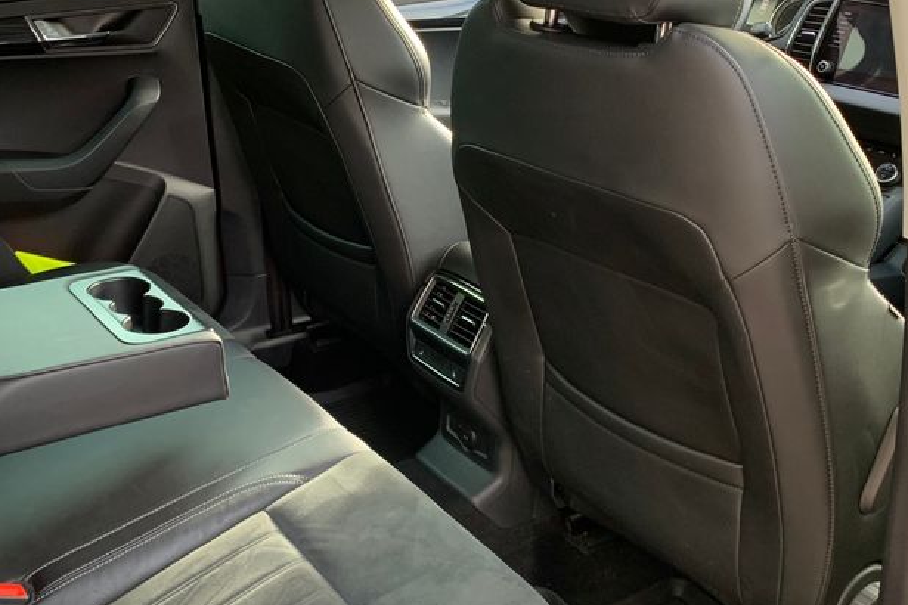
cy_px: 235
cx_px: 400
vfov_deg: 29.8
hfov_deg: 43.5
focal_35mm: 45
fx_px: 1135
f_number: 1.8
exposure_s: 1/98
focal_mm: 4.25
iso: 100
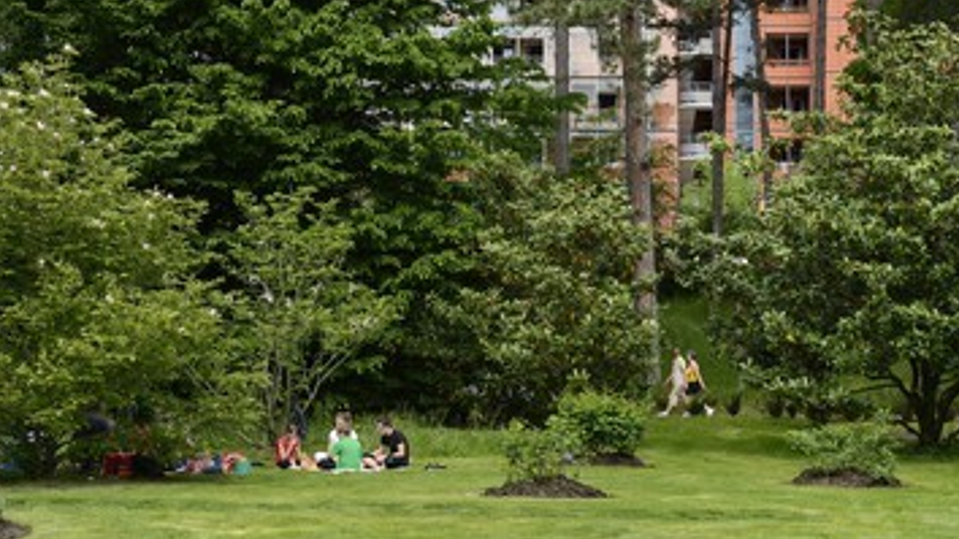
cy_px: 209
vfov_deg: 16.7
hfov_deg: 29.4
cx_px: 493
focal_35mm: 72
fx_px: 1831
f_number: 7.1
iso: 200
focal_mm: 58
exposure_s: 1/320
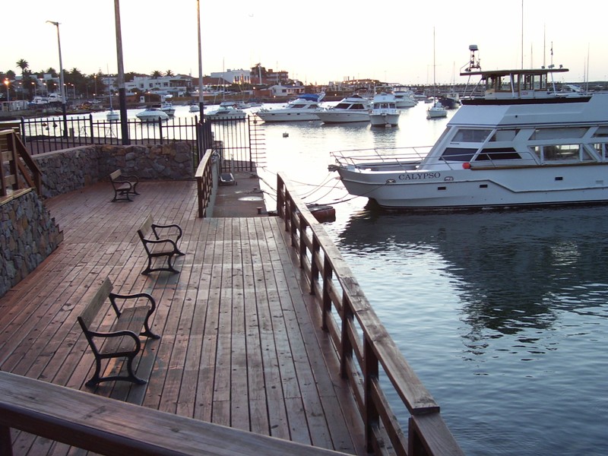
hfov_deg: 44.8
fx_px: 738
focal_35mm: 42
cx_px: 304
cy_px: 228
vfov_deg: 34.3
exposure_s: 1/45
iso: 80
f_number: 3
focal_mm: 7
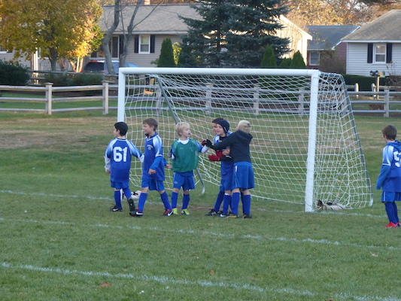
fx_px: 2259
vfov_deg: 7.6
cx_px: 200
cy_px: 150
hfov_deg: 10.1
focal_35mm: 195
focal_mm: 35.1
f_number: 2.8
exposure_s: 1/500
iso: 500
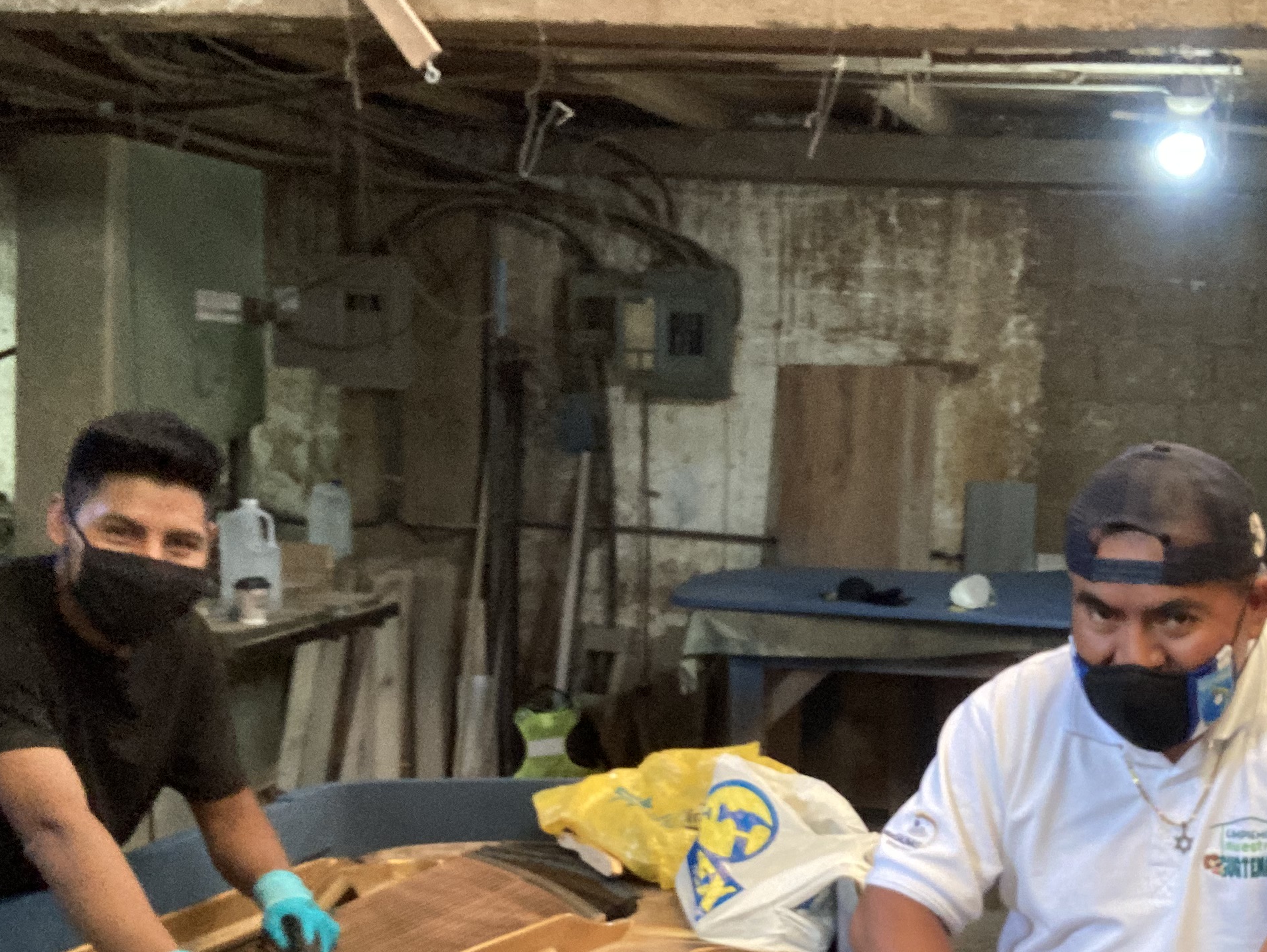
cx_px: 866
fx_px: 1905
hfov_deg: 36.3
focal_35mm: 52
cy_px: 712
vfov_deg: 27.7
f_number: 2.2
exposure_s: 1/30
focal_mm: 2.87
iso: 400
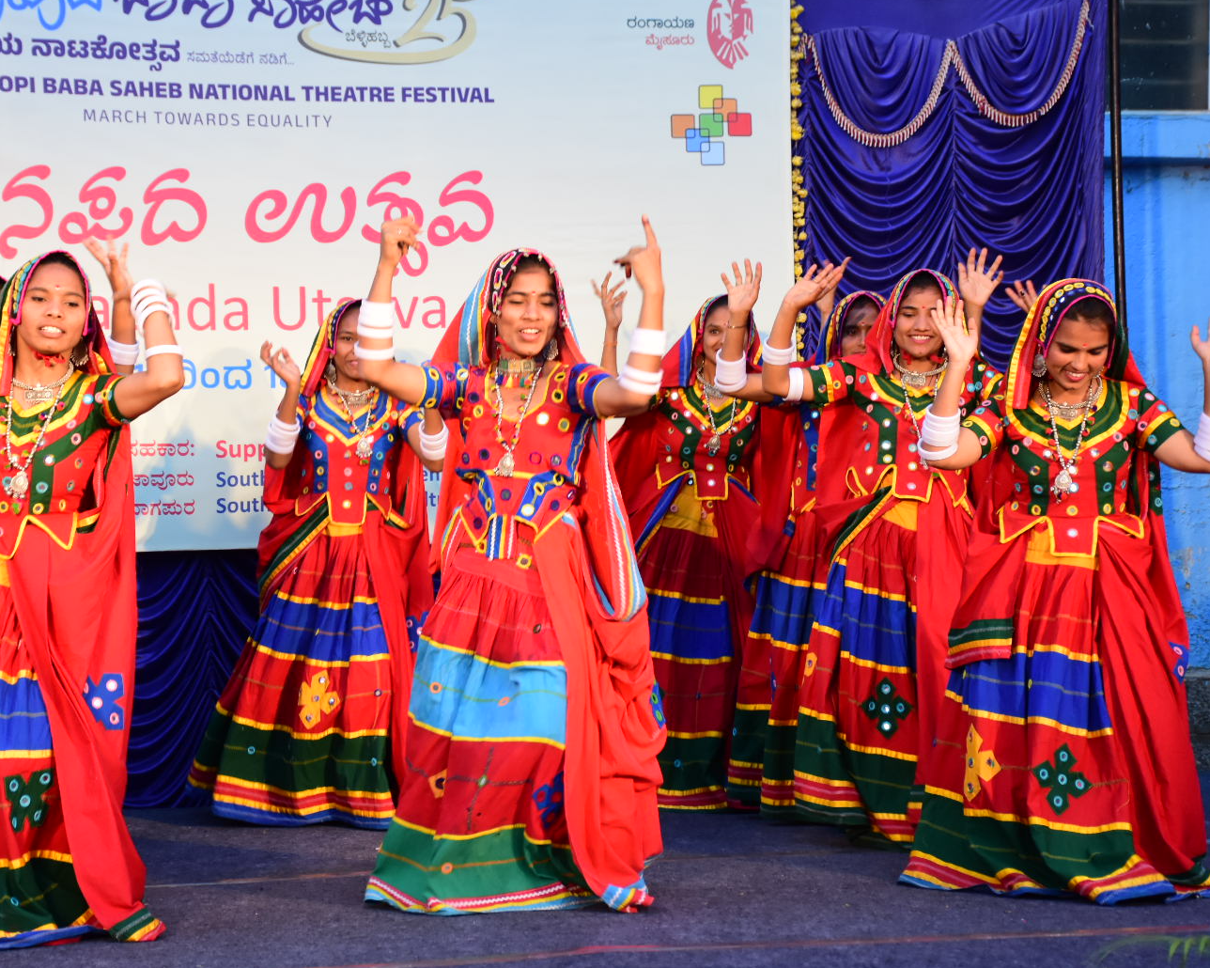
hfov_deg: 22.5
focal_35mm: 85
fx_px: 3044
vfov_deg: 18.1
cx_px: 519
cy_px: 488
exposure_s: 1/200
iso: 1000
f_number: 5.6
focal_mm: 48
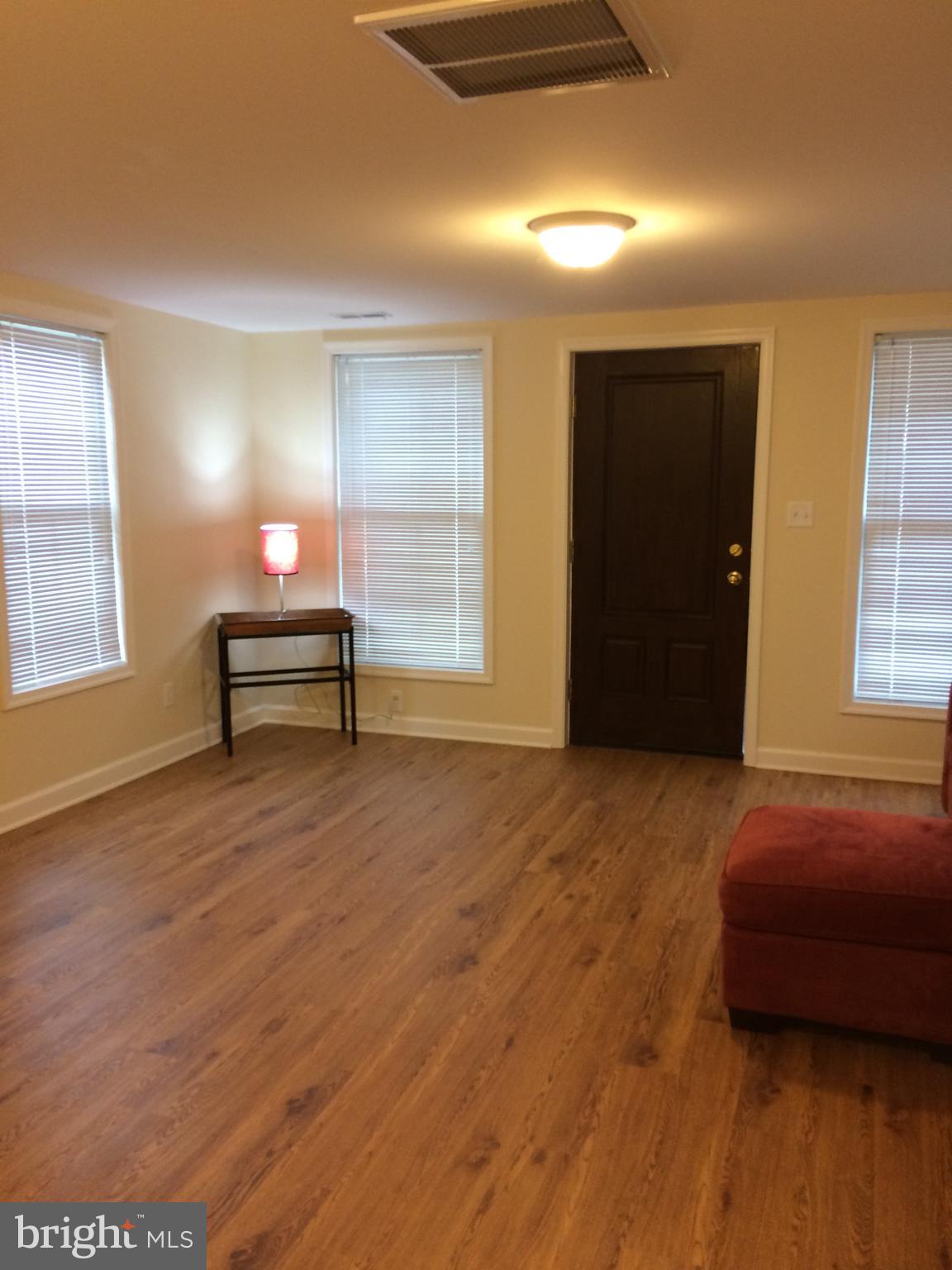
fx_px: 1063
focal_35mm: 29
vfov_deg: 61.7
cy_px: 635
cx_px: 476
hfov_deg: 48.2
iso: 100
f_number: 2.2
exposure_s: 1/30
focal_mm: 4.15
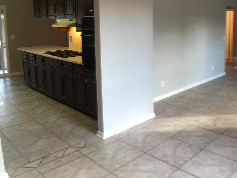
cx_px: 180
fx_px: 342
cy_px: 51
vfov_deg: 28.8
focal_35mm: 50
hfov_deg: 37.2
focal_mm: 4.15
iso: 40
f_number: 2.2
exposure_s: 1/15
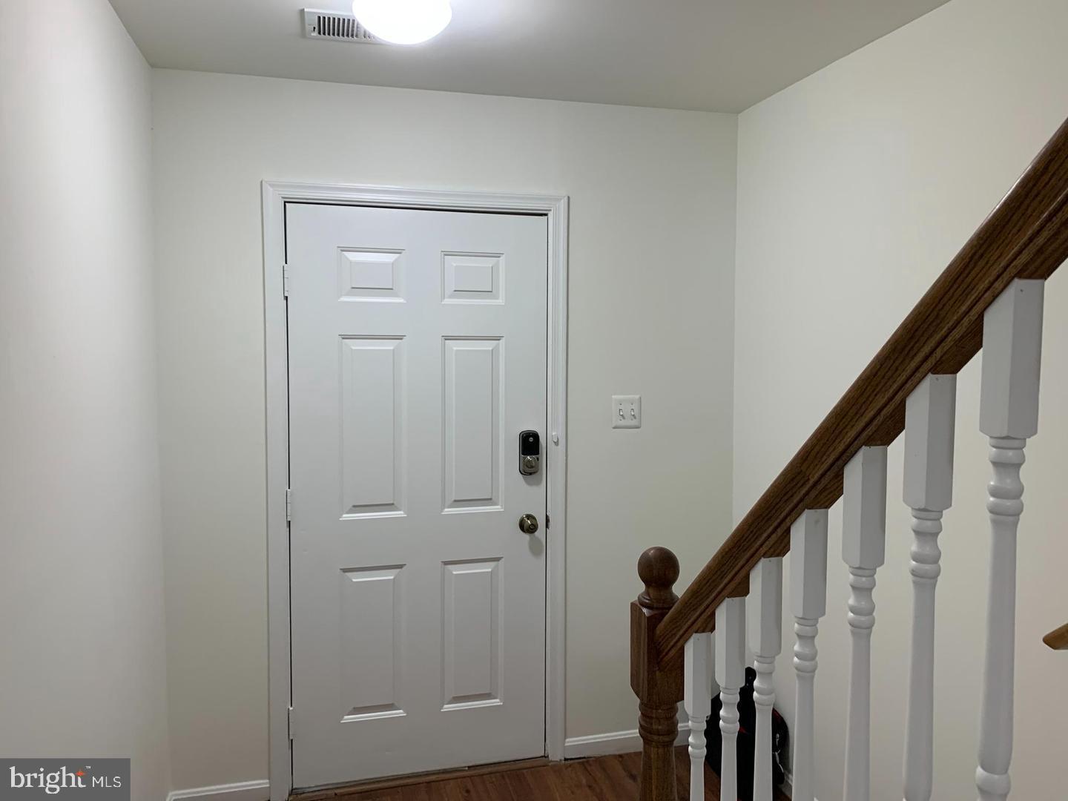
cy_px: 400
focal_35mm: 26
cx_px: 534
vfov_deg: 53.1
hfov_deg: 67.3
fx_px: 802
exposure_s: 1/60
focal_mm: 4.25
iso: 80
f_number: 1.8
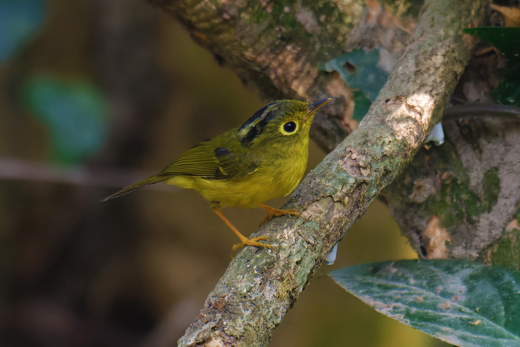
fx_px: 10832
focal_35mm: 750
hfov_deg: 2.7
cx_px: 260
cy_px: 174
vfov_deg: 1.8
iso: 3200
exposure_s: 1/640
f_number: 6.3
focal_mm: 500
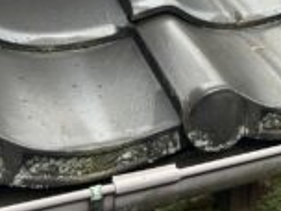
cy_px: -44
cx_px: 324
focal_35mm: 82
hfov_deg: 22.3
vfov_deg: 17.2
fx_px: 666
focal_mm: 5.7
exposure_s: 1/639
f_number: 1.5
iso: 50
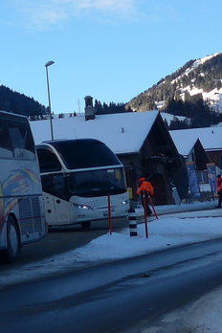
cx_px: -223
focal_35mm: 104
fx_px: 962
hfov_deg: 11.8
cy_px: 12
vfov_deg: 19.2
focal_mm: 6
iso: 80
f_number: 2.8
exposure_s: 1/500
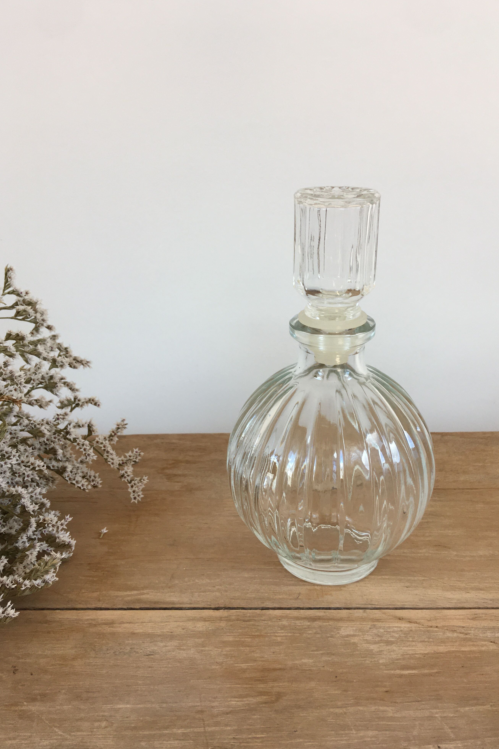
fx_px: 645
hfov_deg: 42.3
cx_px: 267
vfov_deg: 60.3
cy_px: 376
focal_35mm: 31
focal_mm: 4.15
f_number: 2.2
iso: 40
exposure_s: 1/100
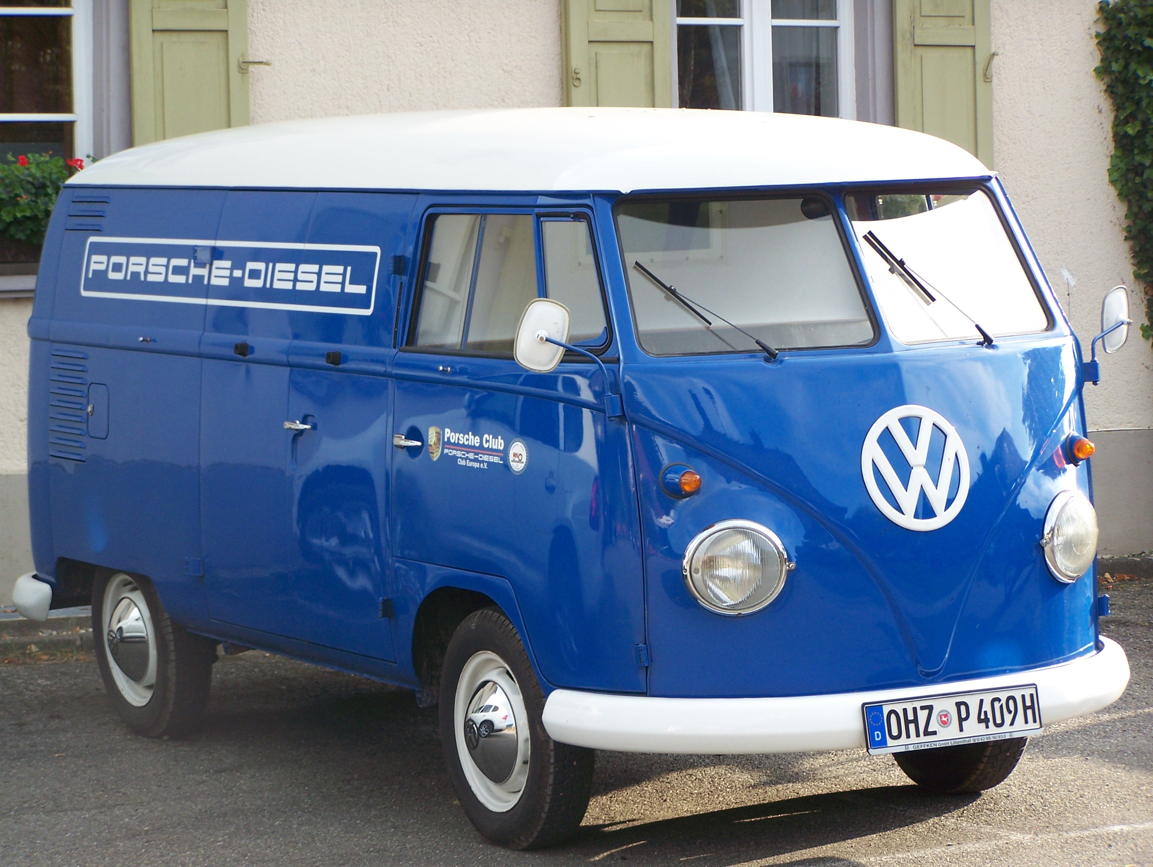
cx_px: 576
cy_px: 434
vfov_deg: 12.7
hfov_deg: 16.8
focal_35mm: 117
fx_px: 3900
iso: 80
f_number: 3.2
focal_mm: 19.4
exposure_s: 1/250
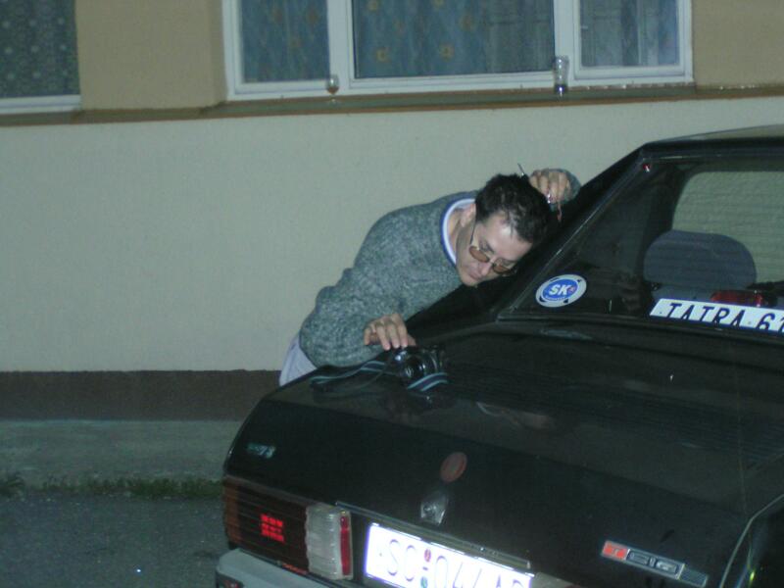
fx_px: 1540
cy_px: 294
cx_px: 392
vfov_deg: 21.6
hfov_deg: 28.6
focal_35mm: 68
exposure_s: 2
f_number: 3.2
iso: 200
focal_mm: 10.5
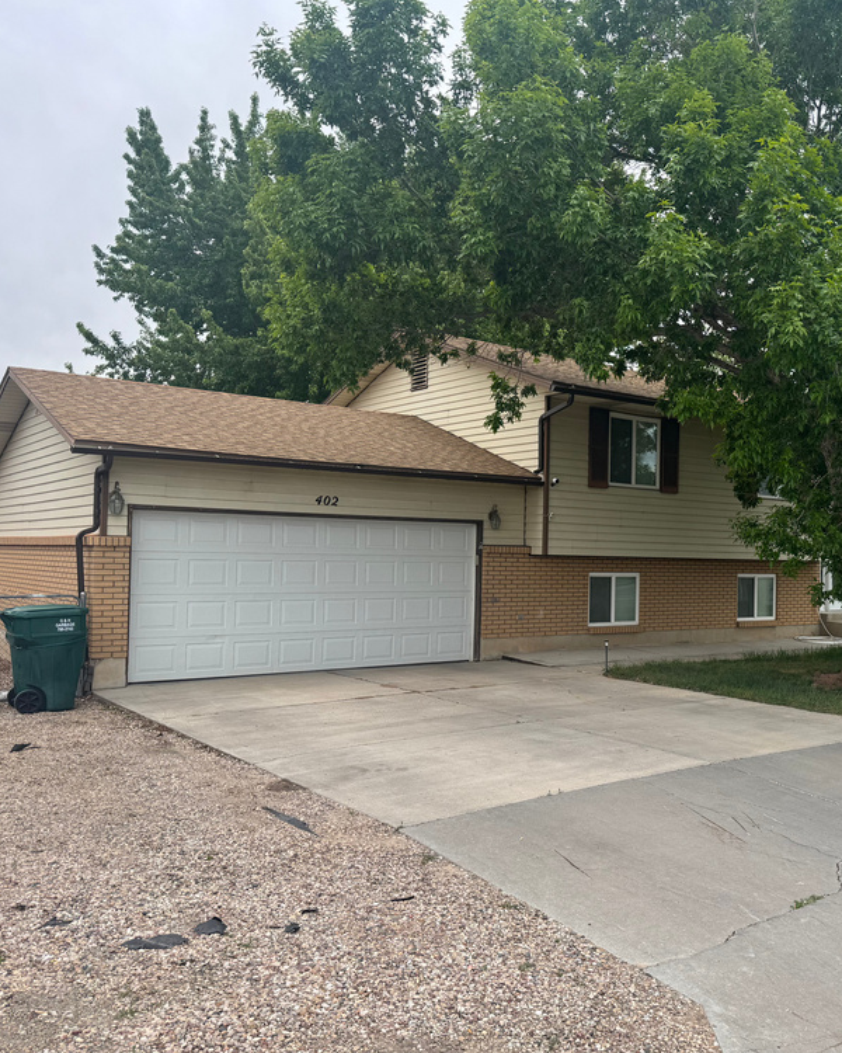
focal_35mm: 32
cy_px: 529
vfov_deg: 55.7
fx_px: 997
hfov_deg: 44.3
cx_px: 630
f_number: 1.78
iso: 80
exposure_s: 1/2833
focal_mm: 6.76
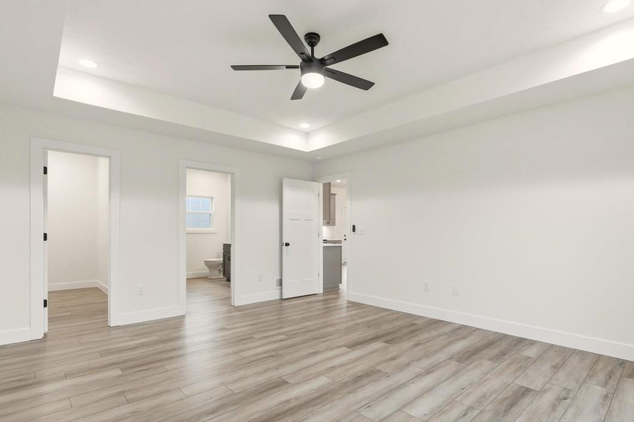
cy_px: 231
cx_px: 335
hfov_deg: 89.9
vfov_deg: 67.2
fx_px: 317
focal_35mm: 18
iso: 400
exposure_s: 1/320
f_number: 9
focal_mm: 10
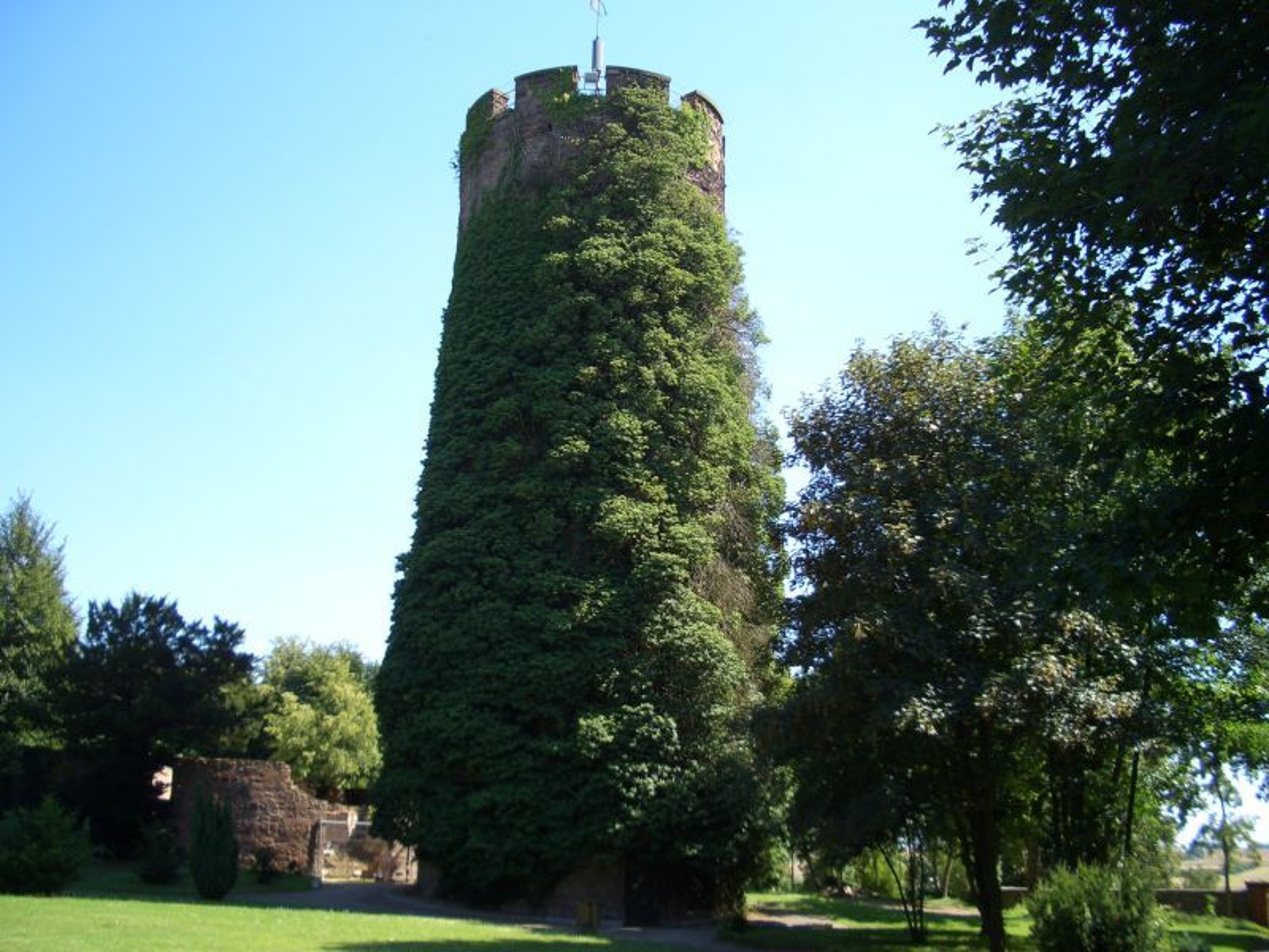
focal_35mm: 35
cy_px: 476
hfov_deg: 52.6
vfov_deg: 40.7
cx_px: 634
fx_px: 1283
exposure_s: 1/320
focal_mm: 5.8
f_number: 2.6
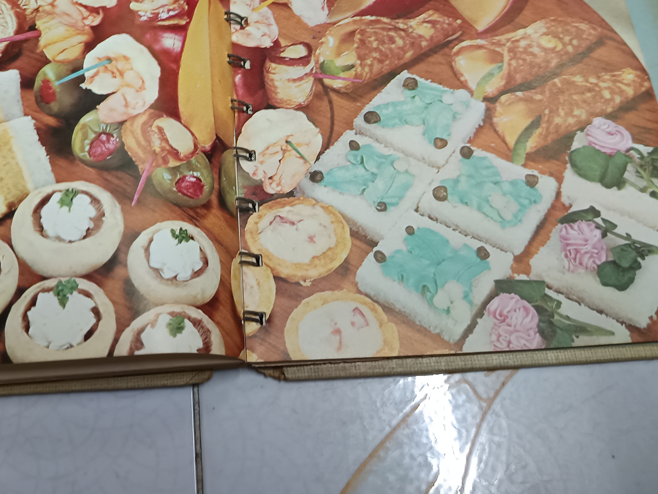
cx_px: 234
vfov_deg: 34.4
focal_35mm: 41
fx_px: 779
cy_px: 123
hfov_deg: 45.3
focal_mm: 5.31
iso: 910
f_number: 1.7
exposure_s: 1/33.3
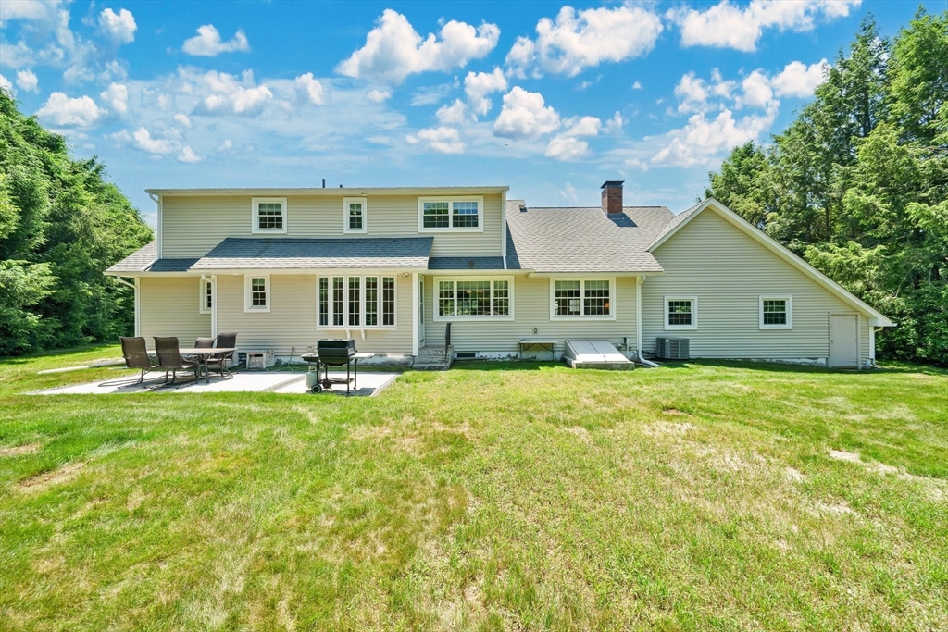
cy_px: 316
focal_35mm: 14
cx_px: 474
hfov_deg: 104.2
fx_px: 369
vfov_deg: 81.2
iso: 320
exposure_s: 1/500
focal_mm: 14
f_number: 9
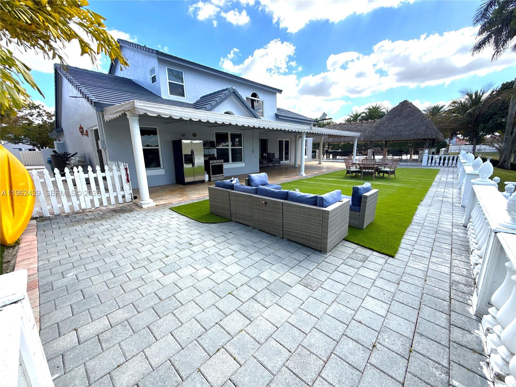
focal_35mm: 14
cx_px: 258
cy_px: 194
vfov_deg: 85.7
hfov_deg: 102.1
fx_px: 209
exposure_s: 1/830
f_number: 2.2
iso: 64
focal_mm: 2.22
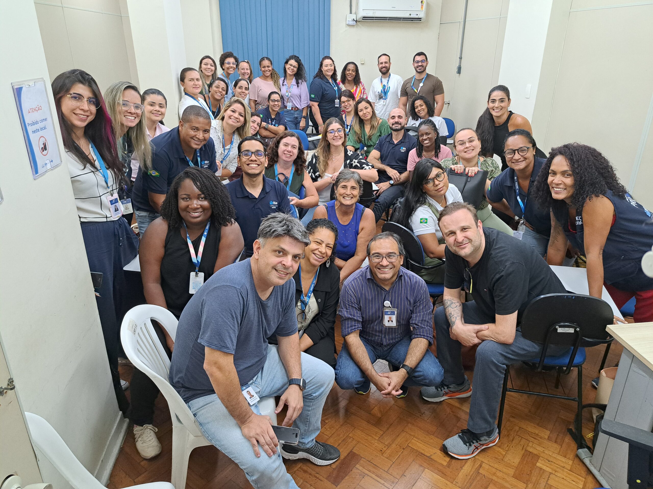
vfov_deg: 56.8
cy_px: 244
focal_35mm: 24
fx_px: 453
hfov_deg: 71.6
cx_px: 326
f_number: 1.8
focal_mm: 5.23
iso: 200
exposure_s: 1/60
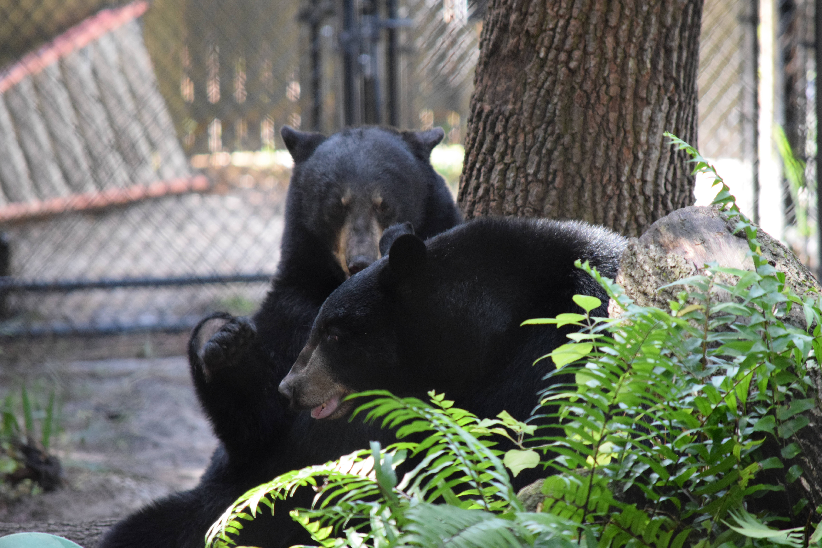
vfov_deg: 3.5
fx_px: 8904
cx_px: 411
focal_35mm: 390
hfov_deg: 5.3
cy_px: 274
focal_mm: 260
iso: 3200
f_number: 5.6
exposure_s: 1/320
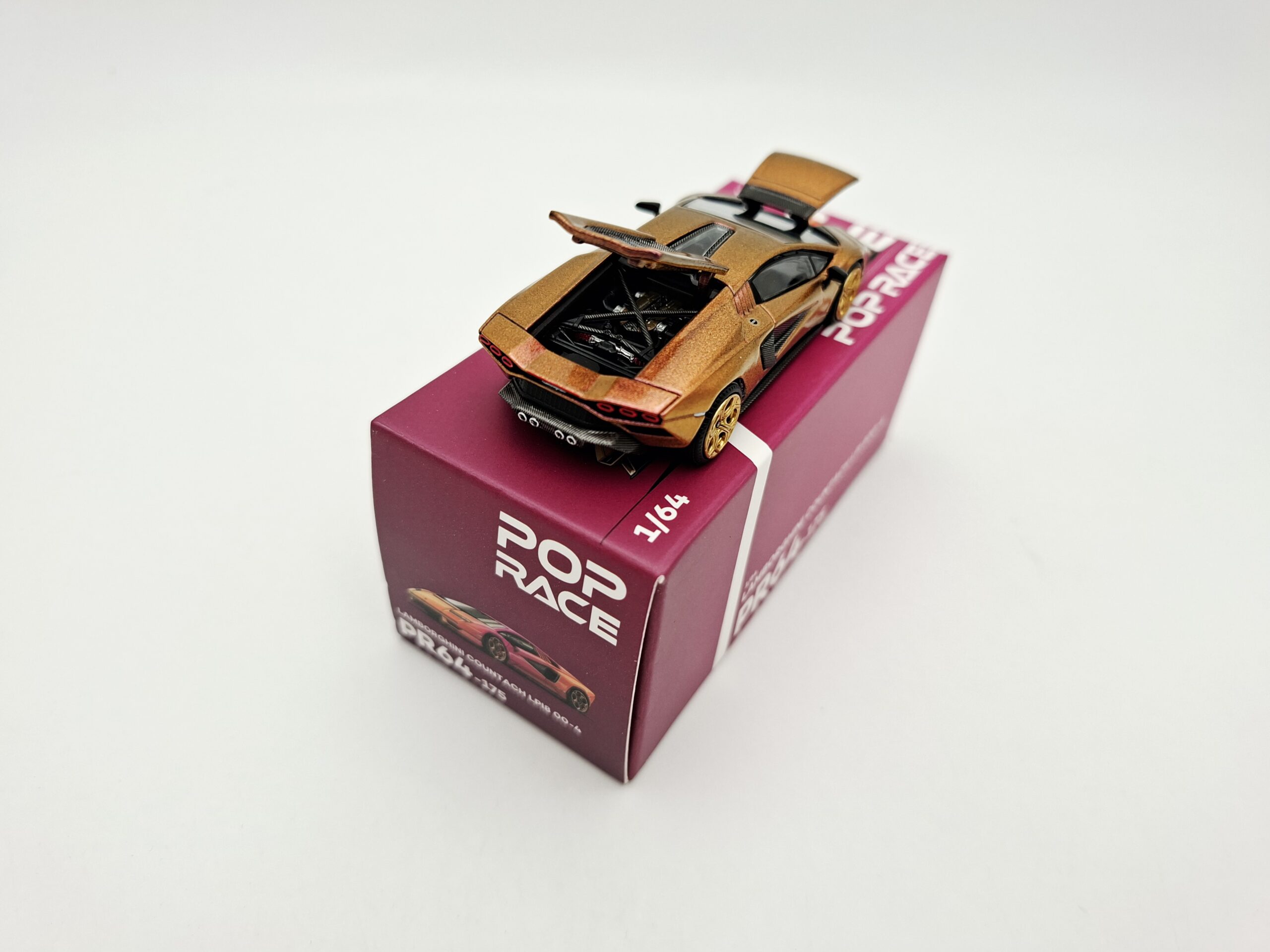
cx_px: 635
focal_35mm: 23
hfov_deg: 73.9
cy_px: 476
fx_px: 844
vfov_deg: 58.9
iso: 50
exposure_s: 1/204
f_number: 1.8
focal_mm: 5.54
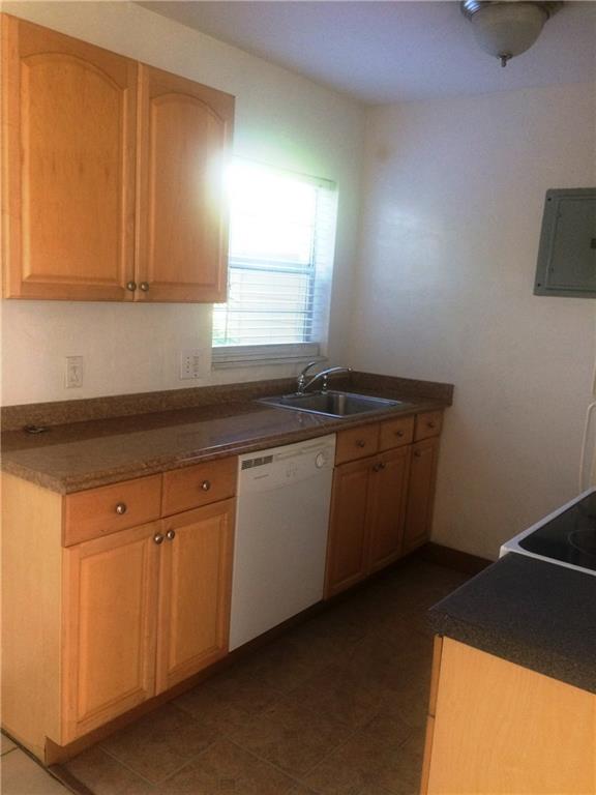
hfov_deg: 48.2
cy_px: 398
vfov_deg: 61.7
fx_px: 666
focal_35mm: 29
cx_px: 298
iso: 160
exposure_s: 1/30
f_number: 2.2
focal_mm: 4.15
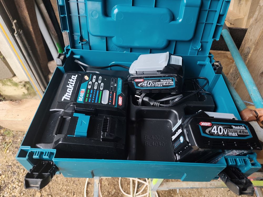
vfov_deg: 58.9
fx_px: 175
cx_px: 132
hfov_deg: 73.9
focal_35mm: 23
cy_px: 98
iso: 250
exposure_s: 1/50
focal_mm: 6.19
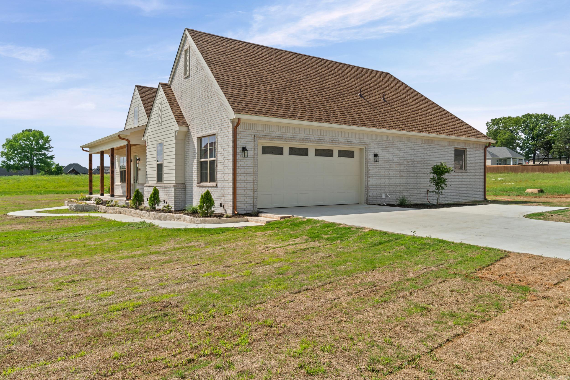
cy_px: 190
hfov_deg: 70.4
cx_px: 285
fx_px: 404
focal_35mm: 26
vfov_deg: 50.4
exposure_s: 1/160
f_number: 9
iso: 250
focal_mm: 17
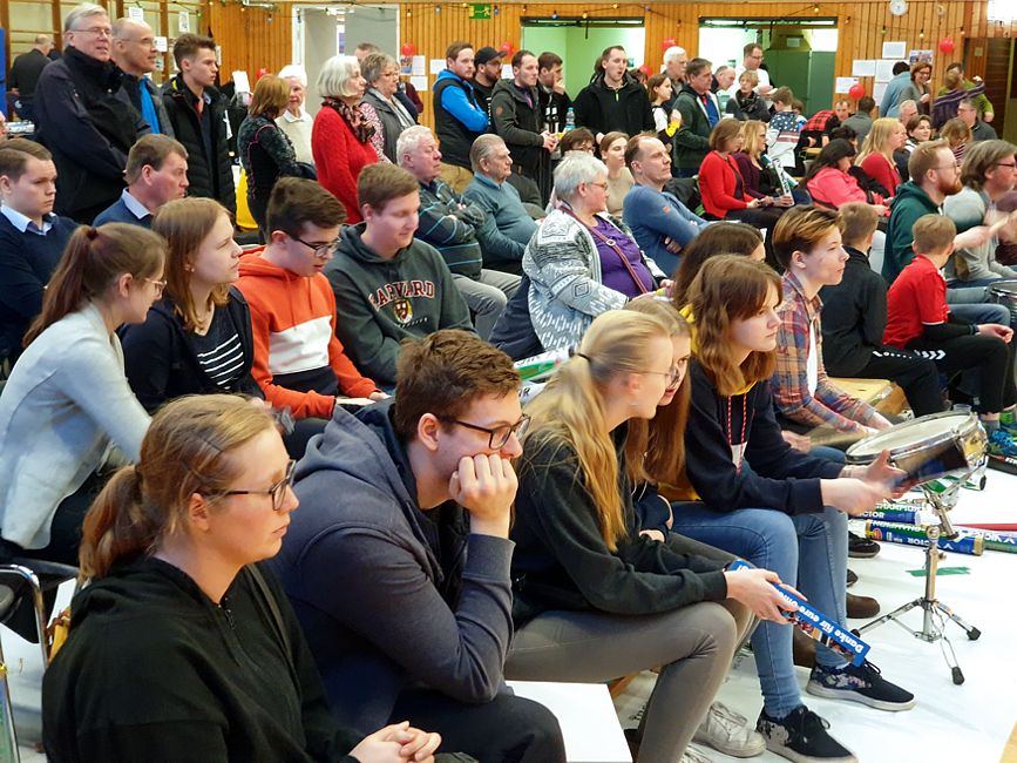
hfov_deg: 36.8
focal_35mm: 52
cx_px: 508
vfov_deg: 28.0
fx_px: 1528
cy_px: 382
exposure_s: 1/17
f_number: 2.4
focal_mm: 6
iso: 320
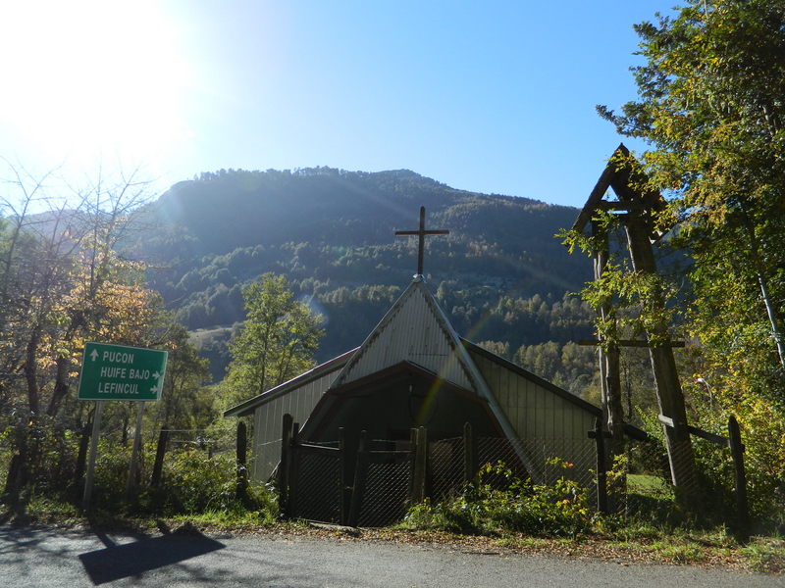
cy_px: 294
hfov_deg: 69.4
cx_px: 392
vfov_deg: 54.9
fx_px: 567
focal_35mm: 25
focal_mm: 4.5
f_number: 3.1
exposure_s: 1/640
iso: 80
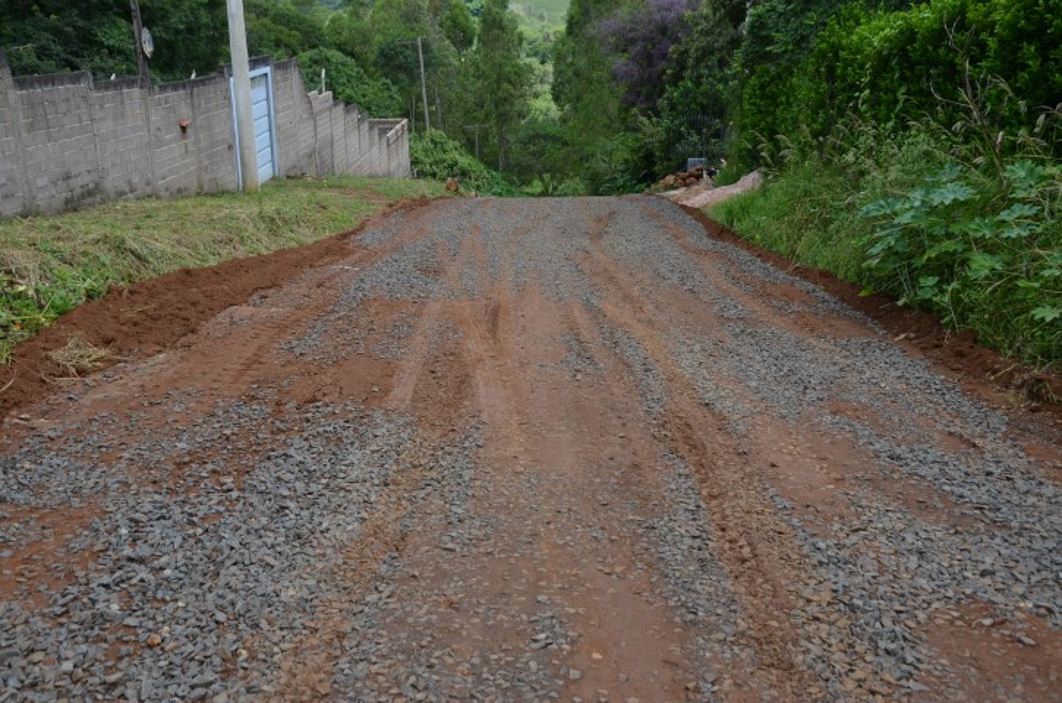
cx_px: 531
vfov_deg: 36.7
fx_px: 1060
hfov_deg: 53.2
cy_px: 352
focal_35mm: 36
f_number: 6.3
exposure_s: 1/160
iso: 100
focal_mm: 24
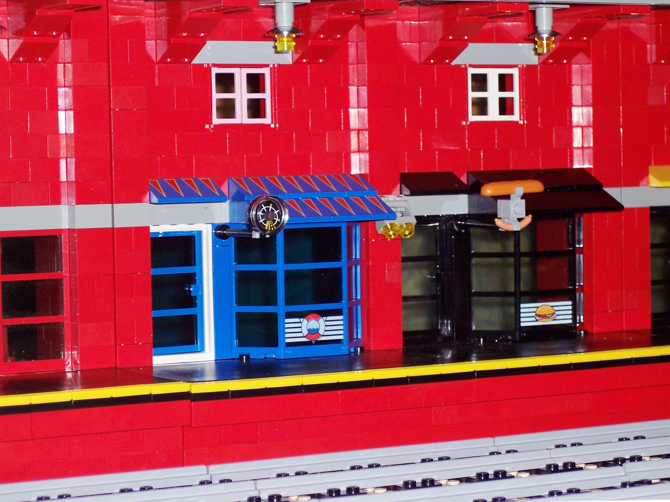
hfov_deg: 16.8
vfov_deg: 12.7
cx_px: 335
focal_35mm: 117
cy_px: 251
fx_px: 2264
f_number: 4.8
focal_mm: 24
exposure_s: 1/125
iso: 100
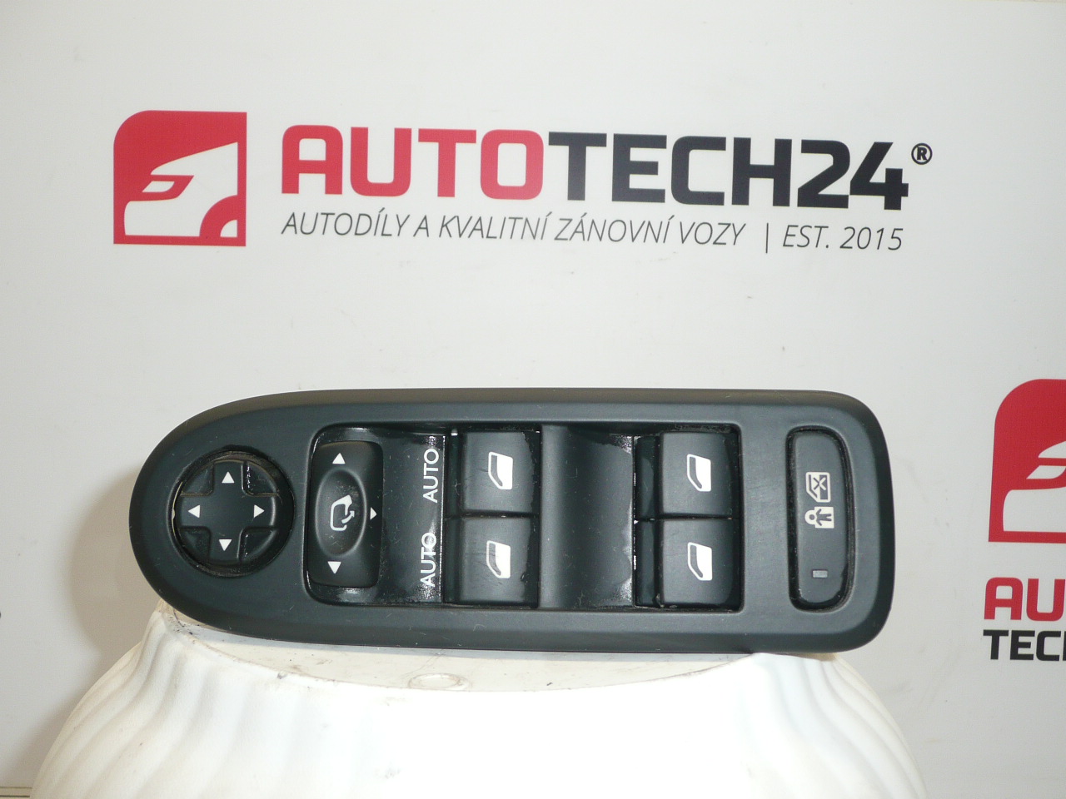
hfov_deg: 56.8
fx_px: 985
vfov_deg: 44.2
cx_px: 533
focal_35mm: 32
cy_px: 400
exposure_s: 1/80
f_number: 3.3
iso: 100
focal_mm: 4.6
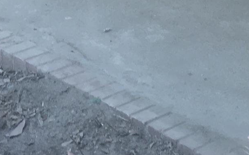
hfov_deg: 13.8
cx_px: 214
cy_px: -183
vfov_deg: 8.2
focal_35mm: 150
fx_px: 1018
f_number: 2.2
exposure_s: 1/120
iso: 40
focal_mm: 4.15
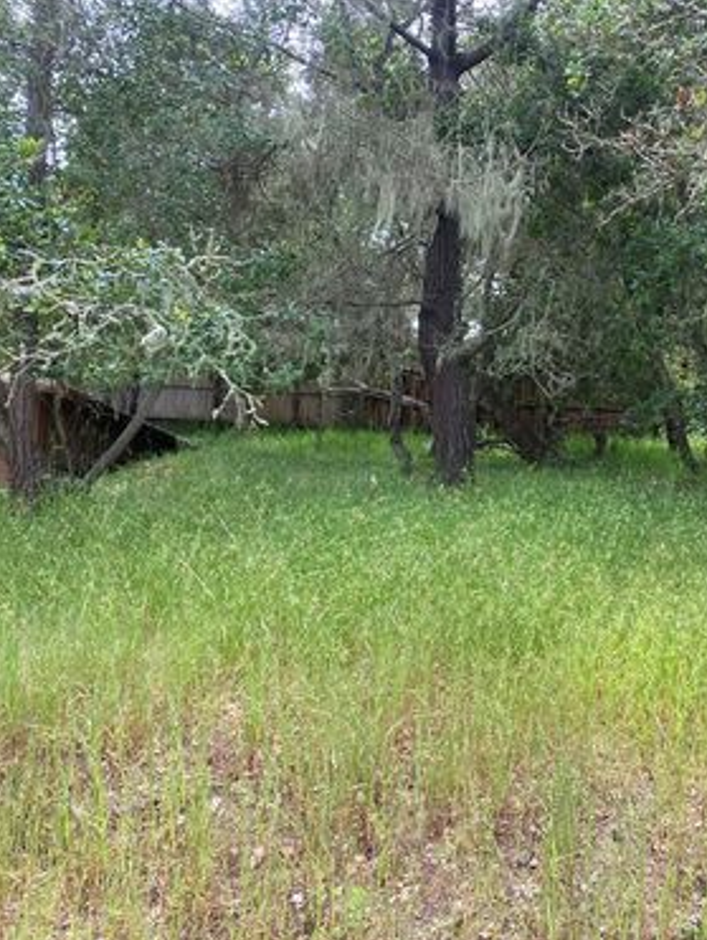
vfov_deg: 52.6
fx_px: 951
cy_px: 470
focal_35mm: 35
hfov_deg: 39.0
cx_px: 580
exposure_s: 1/405
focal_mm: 4.25
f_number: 1.8
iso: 32
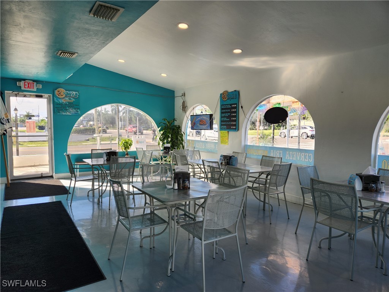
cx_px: 194
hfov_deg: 73.9
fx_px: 258
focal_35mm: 23
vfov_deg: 58.9
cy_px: 146
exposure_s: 1/243
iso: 20
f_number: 1.8
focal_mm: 5.4
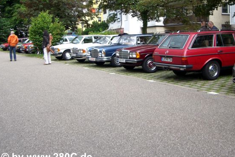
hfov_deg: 42.6
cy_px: 65
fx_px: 300
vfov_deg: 29.2
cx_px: 133
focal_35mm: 46
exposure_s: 1/125
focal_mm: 6.2
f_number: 2.7
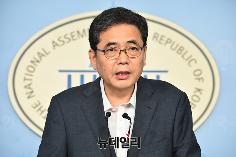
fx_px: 1211
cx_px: 118
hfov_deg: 11.1
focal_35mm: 185
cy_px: 78
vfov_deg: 7.4
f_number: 5.6
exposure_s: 1/320
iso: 5000
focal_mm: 185
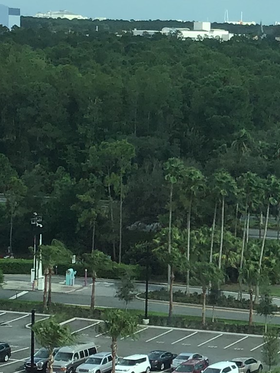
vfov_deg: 15.0
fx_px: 1413
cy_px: 157
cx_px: 415
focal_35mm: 131
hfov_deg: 10.9
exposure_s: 1/727
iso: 25
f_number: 2.4
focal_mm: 3.3
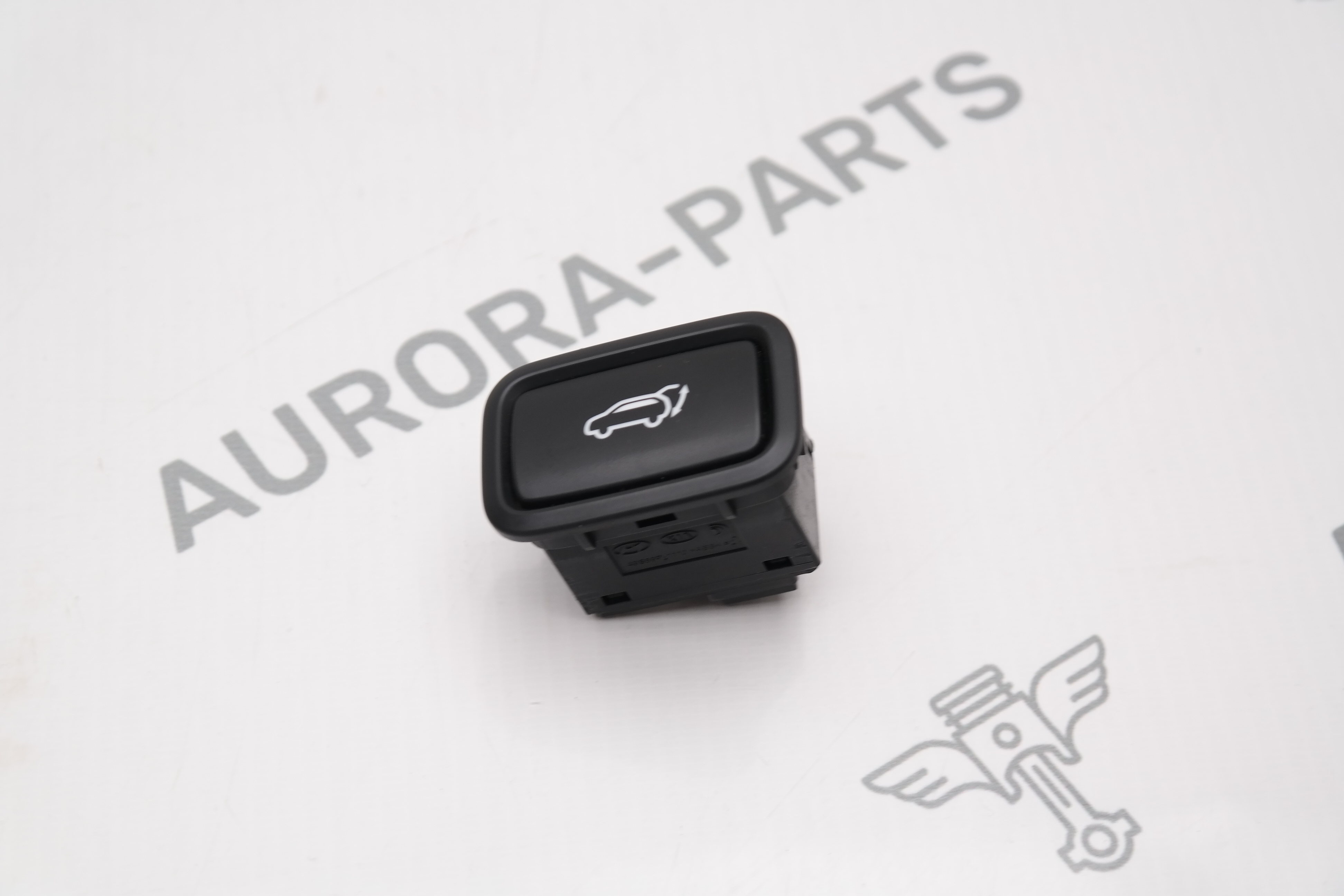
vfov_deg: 16.3
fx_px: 3136
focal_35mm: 84
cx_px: 672
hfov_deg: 24.2
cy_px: 448
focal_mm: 55
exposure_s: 1/80
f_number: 5.6
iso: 200
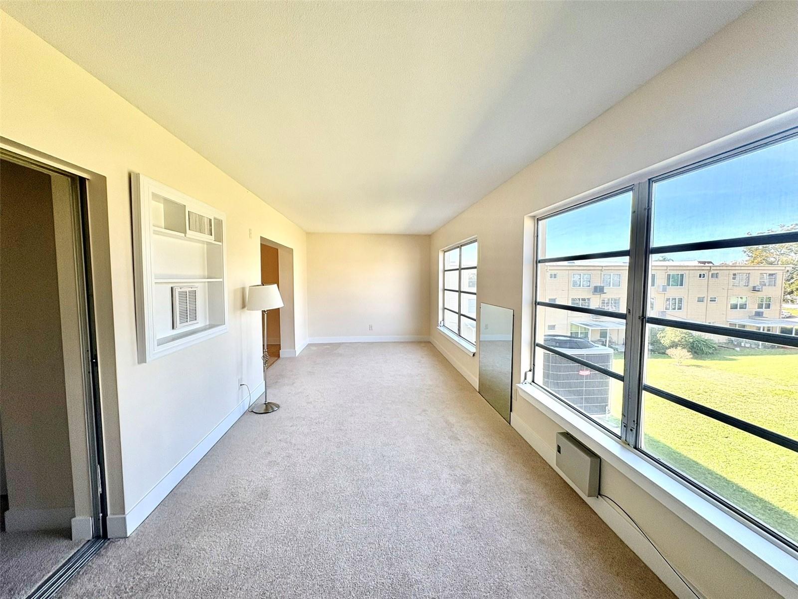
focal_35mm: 14
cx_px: 399
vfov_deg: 85.7
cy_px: 300
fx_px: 323
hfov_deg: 102.1
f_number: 2.2
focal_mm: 2.22
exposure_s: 1/135
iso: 64
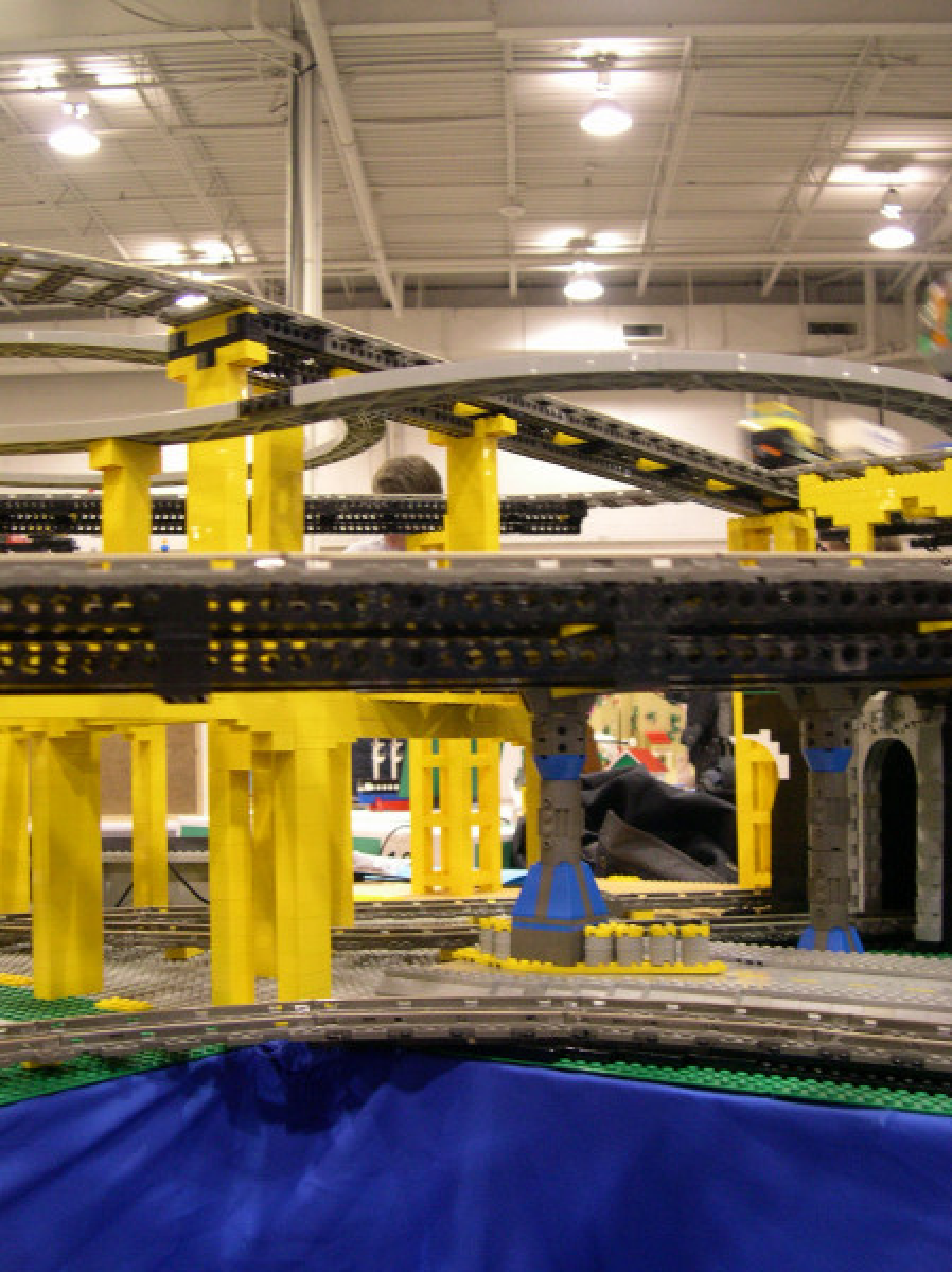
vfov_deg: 49.0
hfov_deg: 37.7
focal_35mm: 38
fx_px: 1395
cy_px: 636
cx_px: 476
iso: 400
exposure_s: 1/11.7
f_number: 2.8
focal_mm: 8
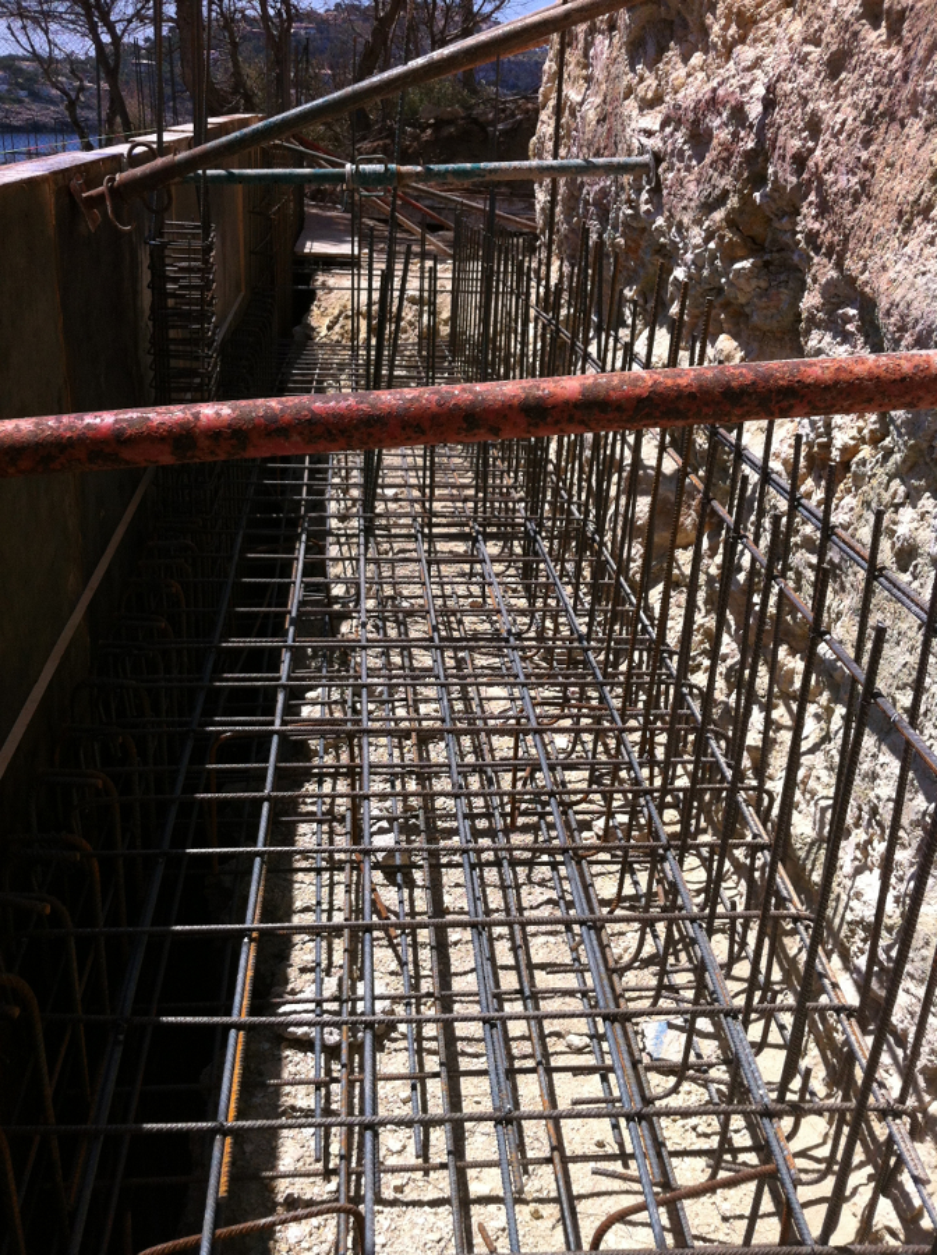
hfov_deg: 40.6
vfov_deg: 52.7
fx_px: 1267
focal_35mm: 35
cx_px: 468
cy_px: 628
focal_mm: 3.85
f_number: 2.8
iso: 80
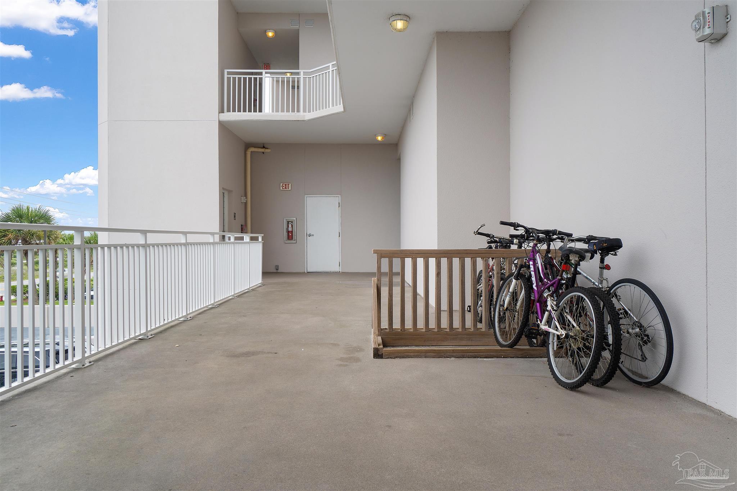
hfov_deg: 70.4
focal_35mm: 26
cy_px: 246
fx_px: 522
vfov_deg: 50.4
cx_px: 368
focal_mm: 17
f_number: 8
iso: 200
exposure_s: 1/60
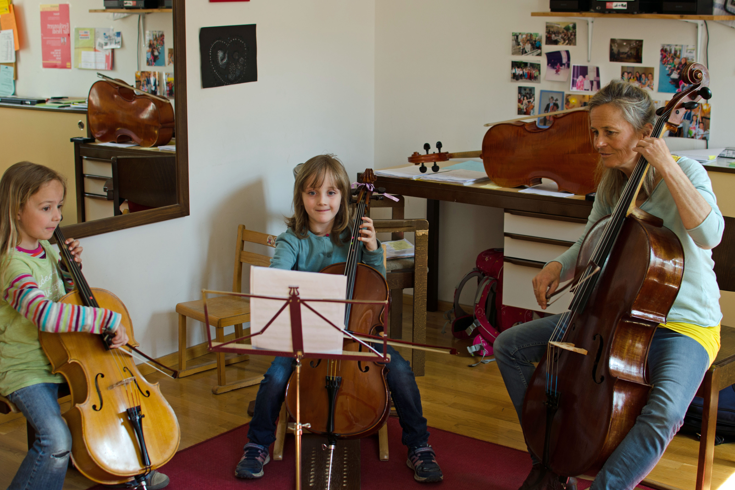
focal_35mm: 54
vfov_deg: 25.3
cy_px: 243
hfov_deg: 37.2
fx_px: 1092
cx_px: 370
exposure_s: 1/80
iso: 140
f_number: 3.2
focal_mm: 35
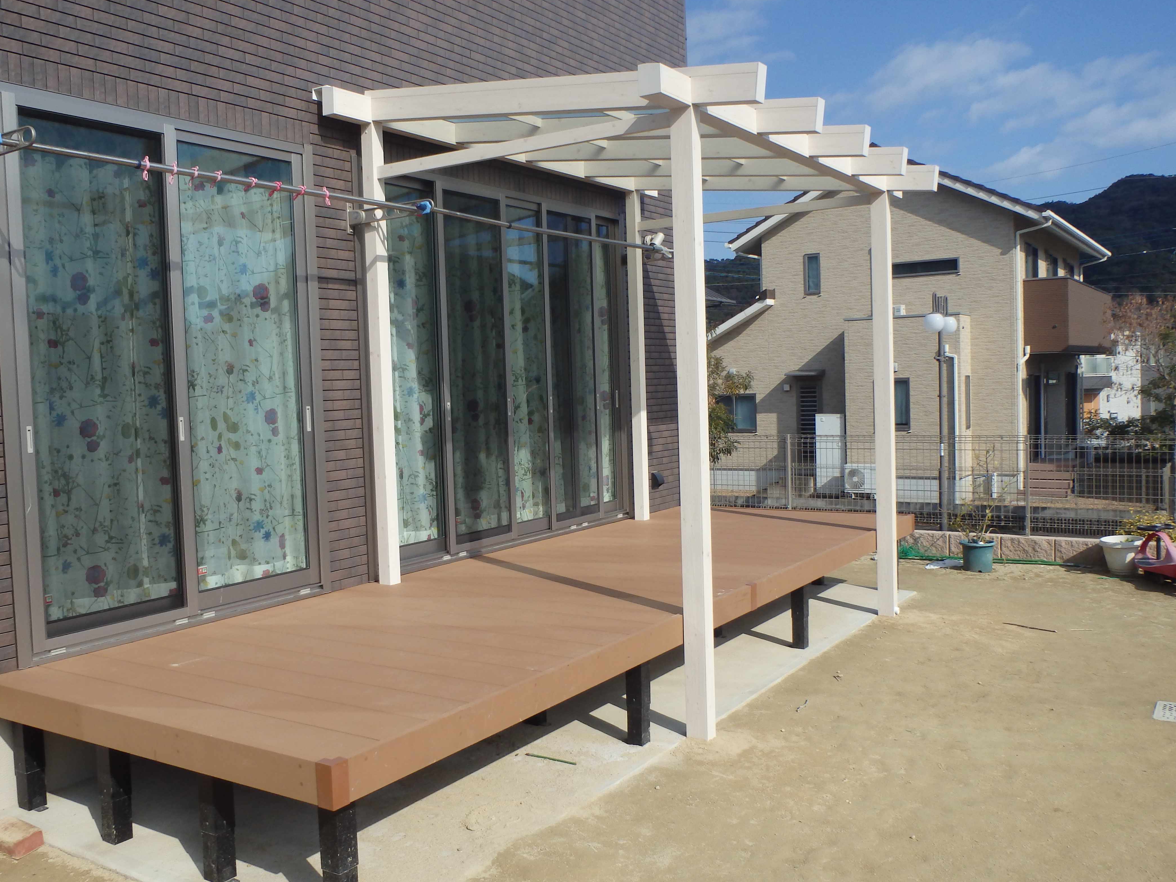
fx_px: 1053
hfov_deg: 58.3
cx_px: 573
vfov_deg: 45.4
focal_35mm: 31
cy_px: 444
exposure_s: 1/200
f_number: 11
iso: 125
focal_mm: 5
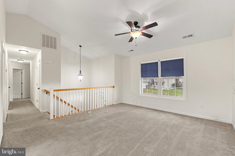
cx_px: 118
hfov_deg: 100.4
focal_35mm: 15
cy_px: 78
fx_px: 98
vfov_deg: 77.3
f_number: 8
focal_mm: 10
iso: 640
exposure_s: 1/5
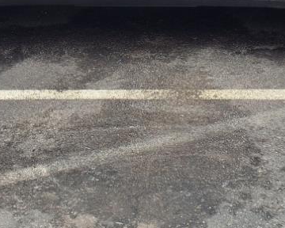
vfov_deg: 19.1
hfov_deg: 25.4
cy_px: -60
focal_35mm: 75
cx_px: 131
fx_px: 633
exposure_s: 1/714
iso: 40
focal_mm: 3.58
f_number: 1.9
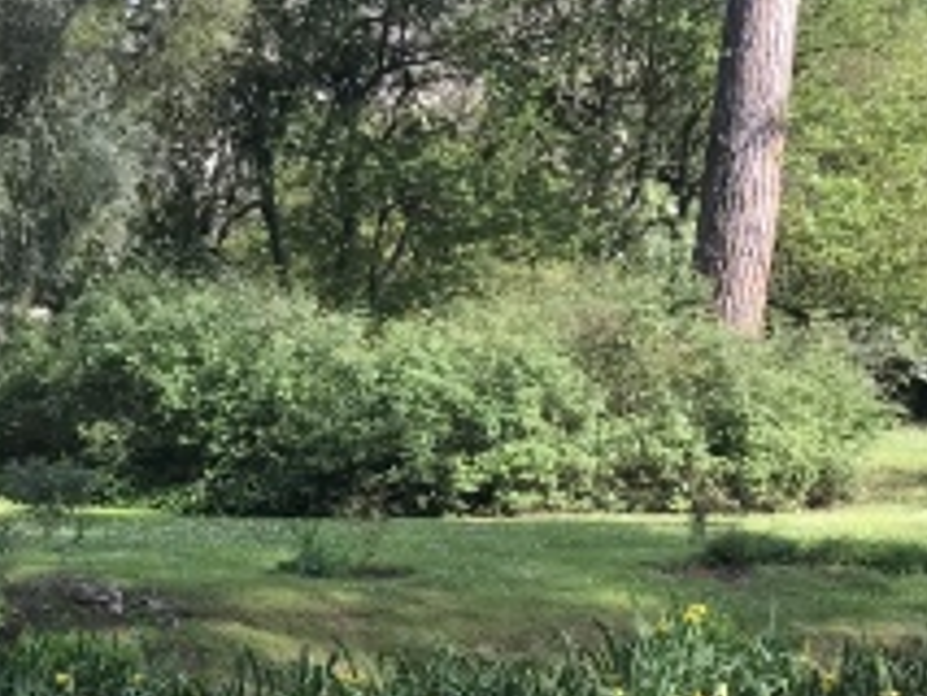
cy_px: 676
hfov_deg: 21.9
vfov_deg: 17.4
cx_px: -172
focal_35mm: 83
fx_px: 2224
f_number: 1.8
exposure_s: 1/427
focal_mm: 3.99
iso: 20
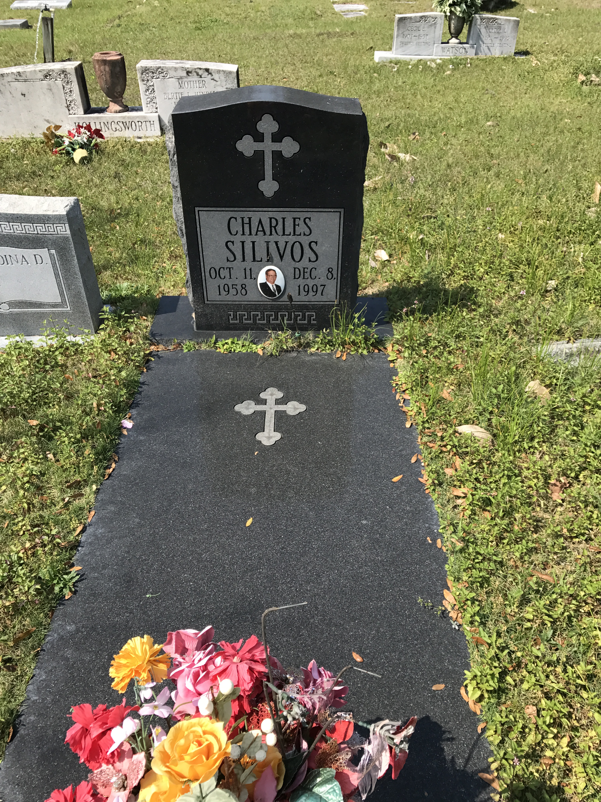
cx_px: 300
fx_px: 648
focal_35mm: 28
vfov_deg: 63.4
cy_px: 401
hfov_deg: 49.7
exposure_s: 1/1429
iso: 20
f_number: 1.8
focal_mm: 3.99
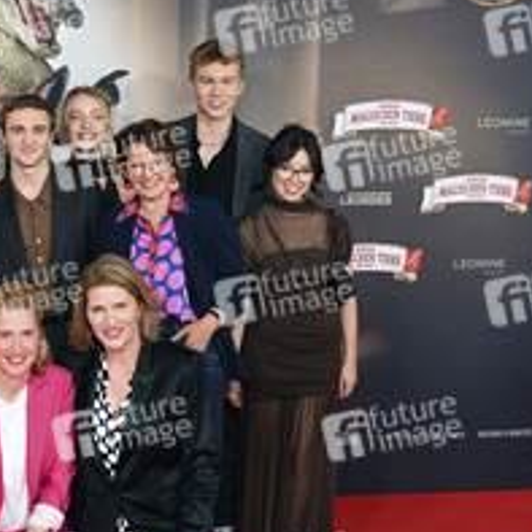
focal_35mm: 74
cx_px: 50
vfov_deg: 23.2
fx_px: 1287
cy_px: 362
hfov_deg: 22.8
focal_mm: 38
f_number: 6.3
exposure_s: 1/160
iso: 800
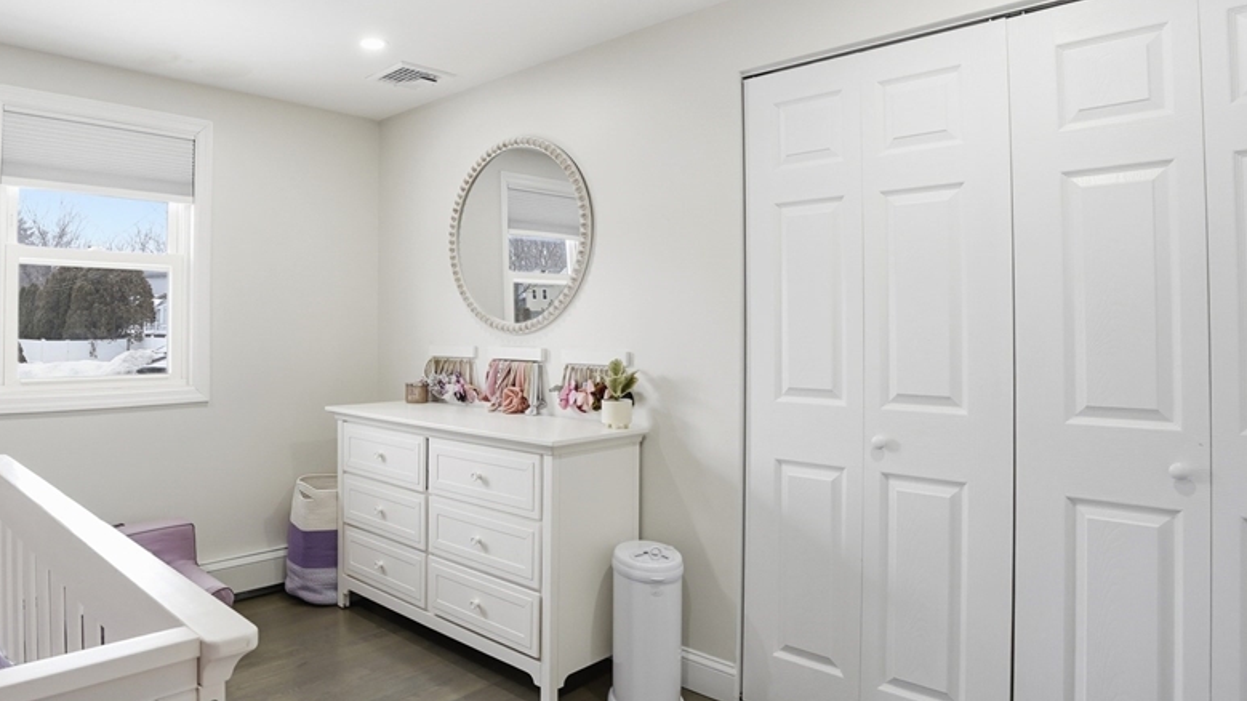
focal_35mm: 22
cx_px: 501
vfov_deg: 51.4
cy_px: 330
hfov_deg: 80.3
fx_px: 727
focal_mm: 16
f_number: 7.1
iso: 800
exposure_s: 1/250
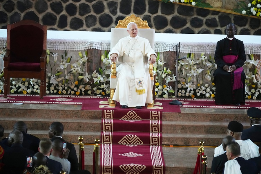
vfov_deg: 4.8
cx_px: 130
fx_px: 2087
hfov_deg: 7.2
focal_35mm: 288
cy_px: 87
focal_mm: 288
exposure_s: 1/250
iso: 4000
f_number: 5.6
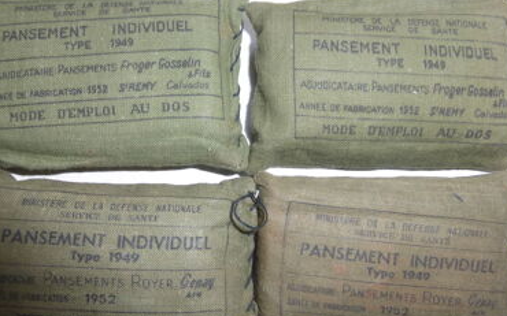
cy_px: 144
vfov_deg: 38.3
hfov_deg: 58.1
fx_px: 456
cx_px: 240
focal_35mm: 33
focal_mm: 4.3
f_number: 3.3
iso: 100
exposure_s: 1/60
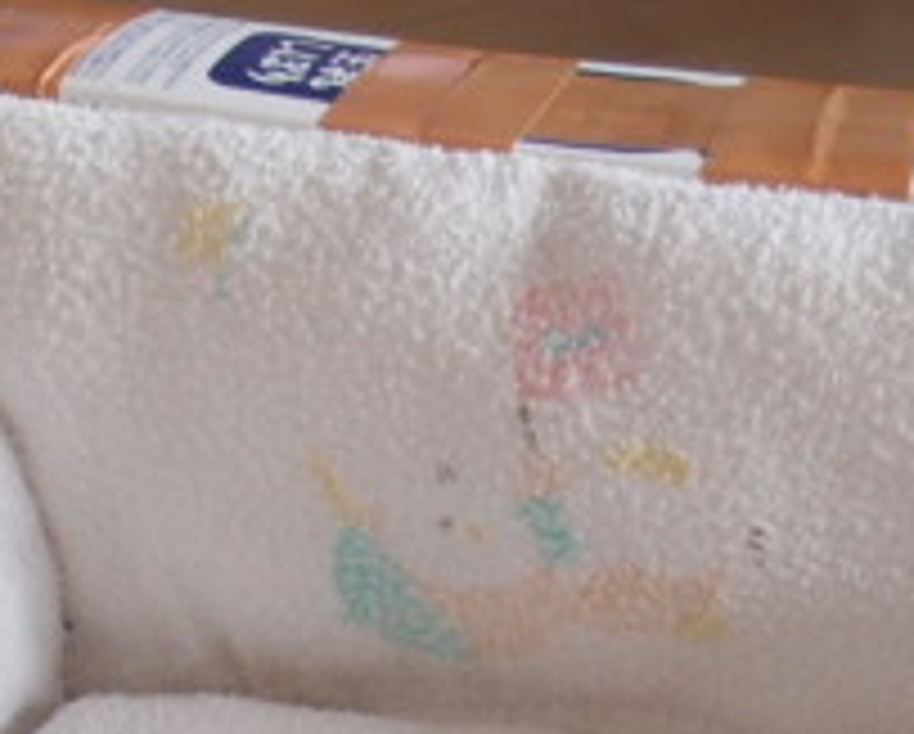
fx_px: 2330
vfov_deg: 16.5
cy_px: 1067
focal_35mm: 86
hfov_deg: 22.2
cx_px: 446
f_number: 1.8
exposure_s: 1/60
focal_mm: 6
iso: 200
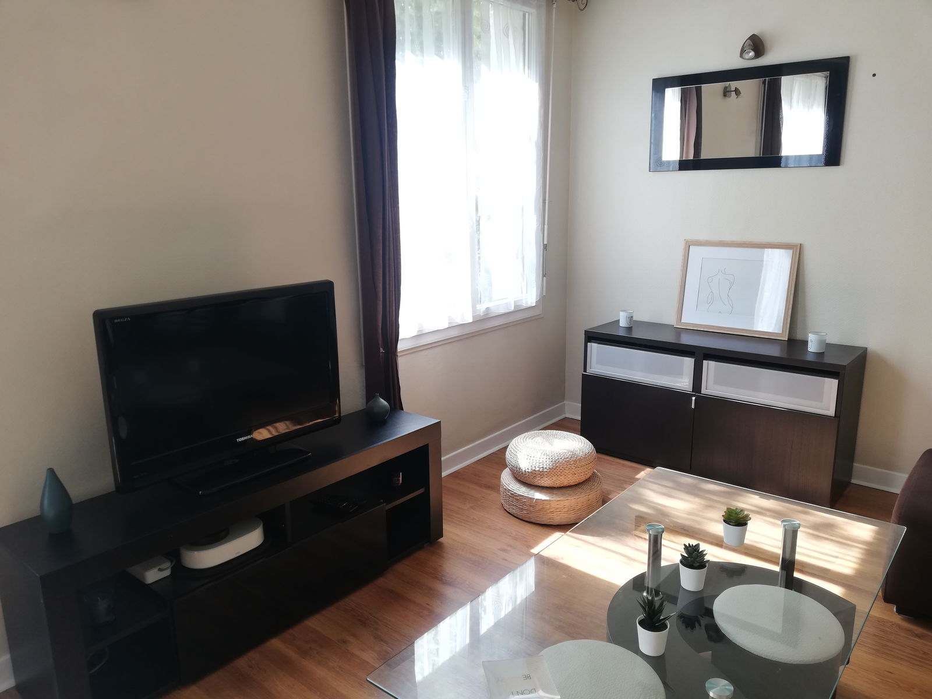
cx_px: 466
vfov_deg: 53.1
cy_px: 350
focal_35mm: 26
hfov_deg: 67.3
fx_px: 700
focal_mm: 3.81
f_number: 2.2
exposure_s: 1/50
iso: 50
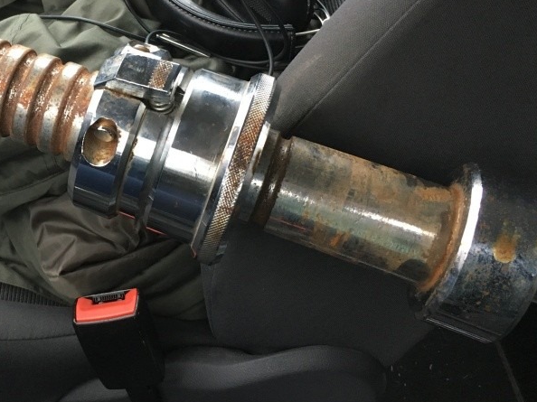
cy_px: 126
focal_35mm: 50
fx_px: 775
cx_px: 96
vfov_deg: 28.8
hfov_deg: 36.7
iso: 160
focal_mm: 4.15
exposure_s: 1/33
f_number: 2.2
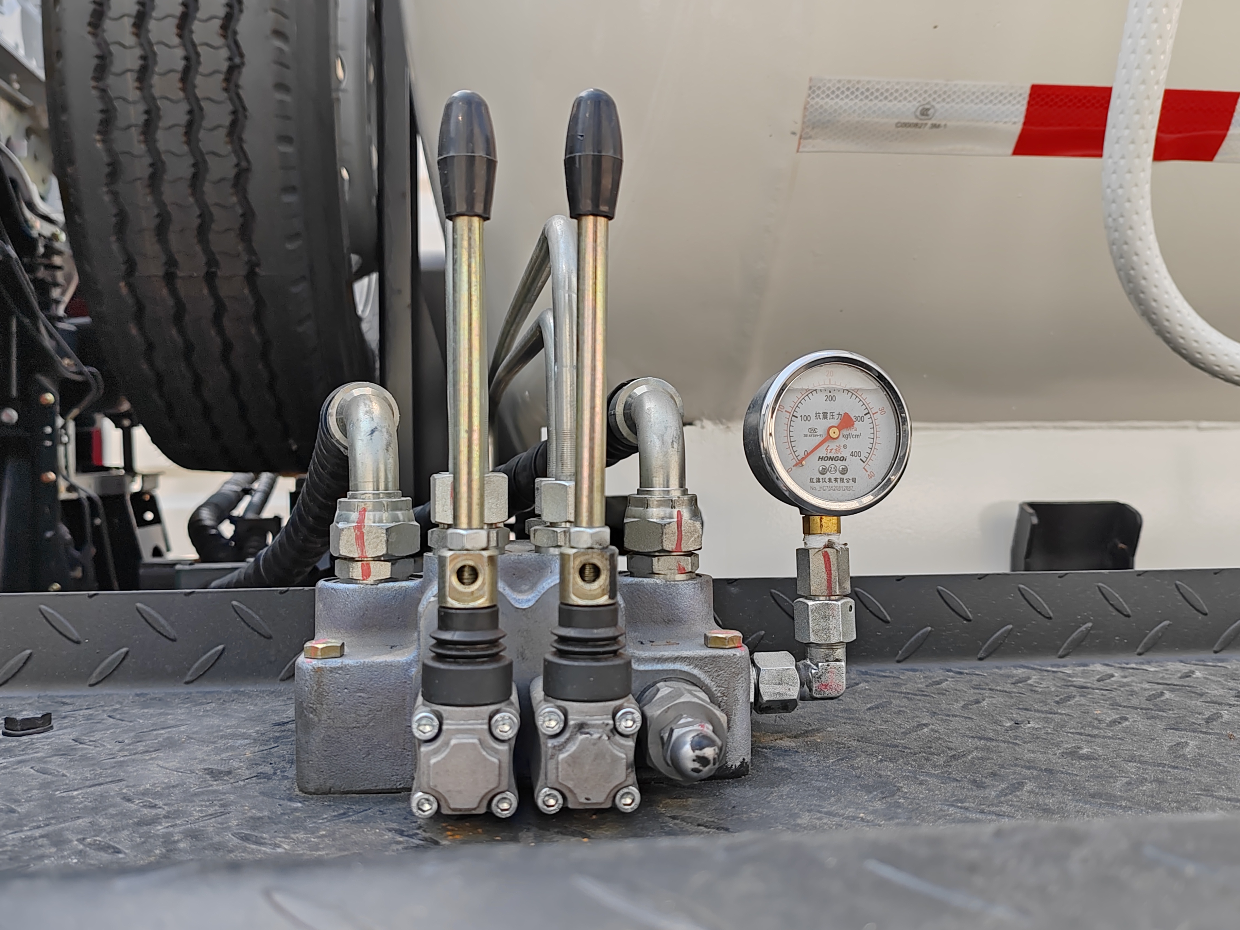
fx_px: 1146
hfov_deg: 56.8
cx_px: 620
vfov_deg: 44.2
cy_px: 465
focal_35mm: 32
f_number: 1.8
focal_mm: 6.14
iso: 50
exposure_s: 1/180
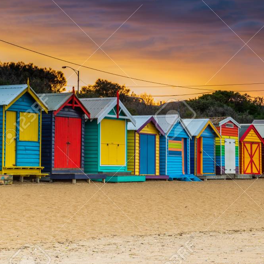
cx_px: 99
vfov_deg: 15.0
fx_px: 1001
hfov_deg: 15.0
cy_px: 104
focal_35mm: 116
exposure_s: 6
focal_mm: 70
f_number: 13
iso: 100
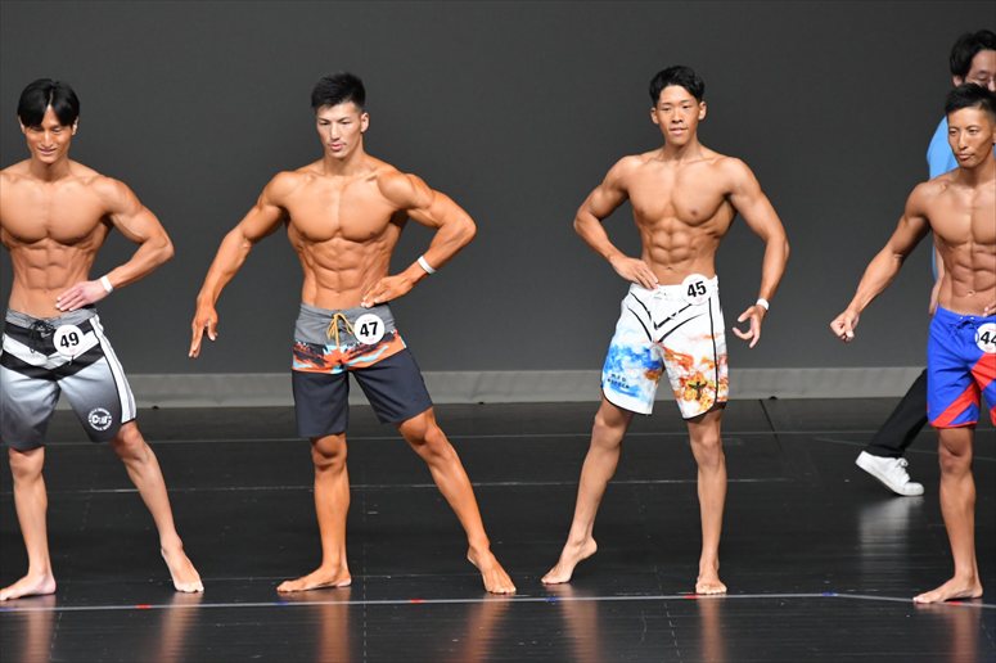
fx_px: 8296
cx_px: 498
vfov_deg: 4.6
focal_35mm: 300
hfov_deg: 6.9
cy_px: 332
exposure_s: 1/400
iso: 4000
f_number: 5.6
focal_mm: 200
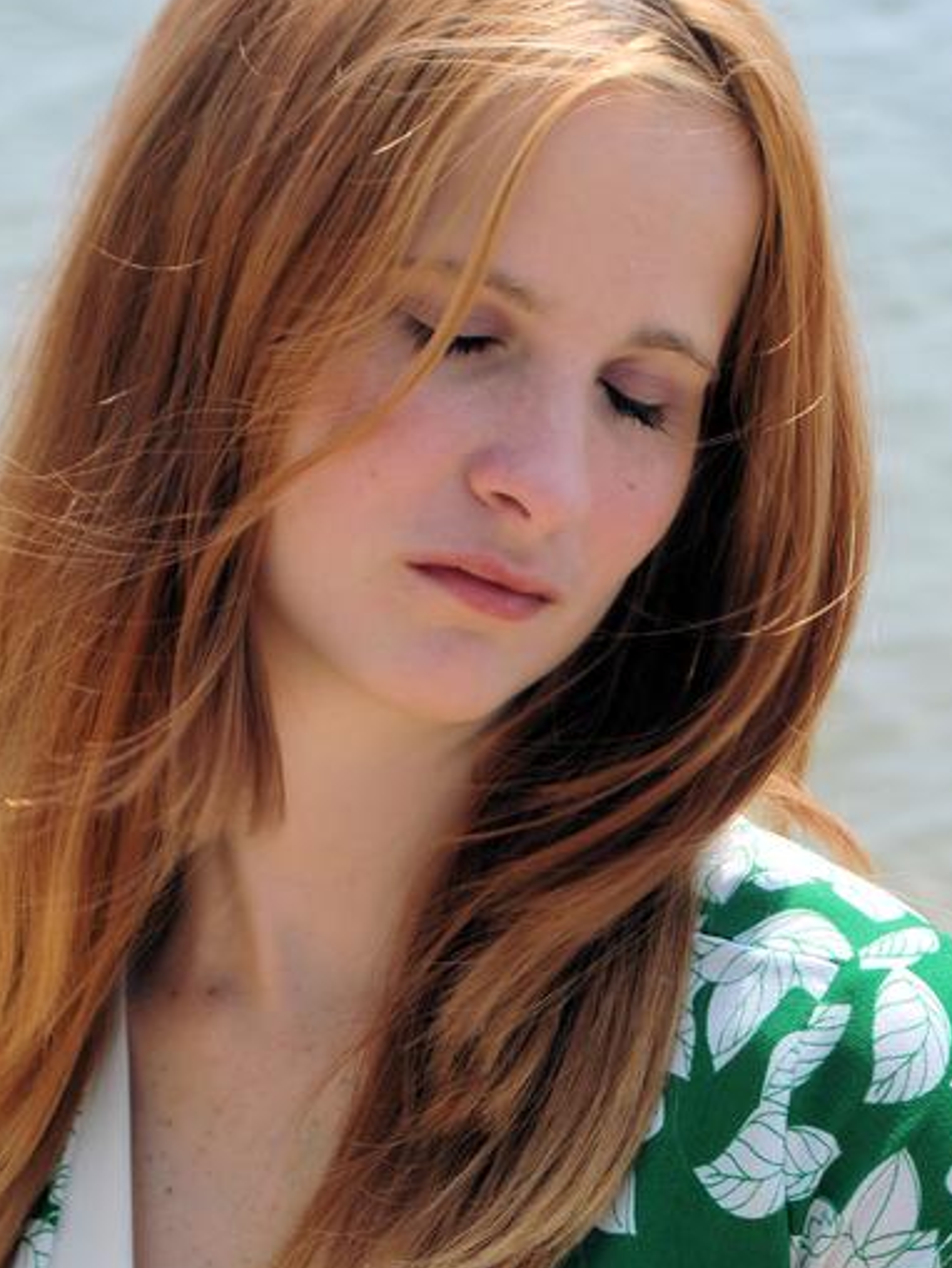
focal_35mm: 181
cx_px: 415
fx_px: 6634
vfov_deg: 10.9
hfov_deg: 8.2
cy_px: 811
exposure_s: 1/320
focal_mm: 80
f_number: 9
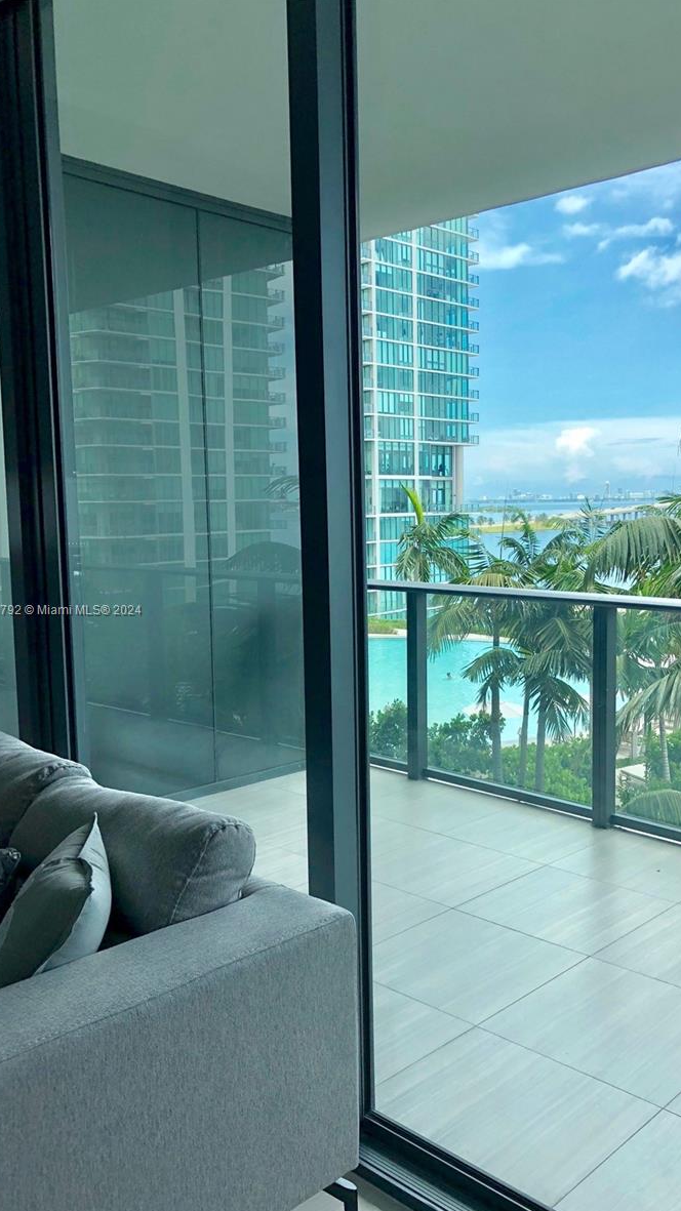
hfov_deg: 37.6
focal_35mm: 31
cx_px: 415
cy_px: 611
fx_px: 996
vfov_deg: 62.6
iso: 20
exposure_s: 1/517
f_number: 1.8
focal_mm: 4
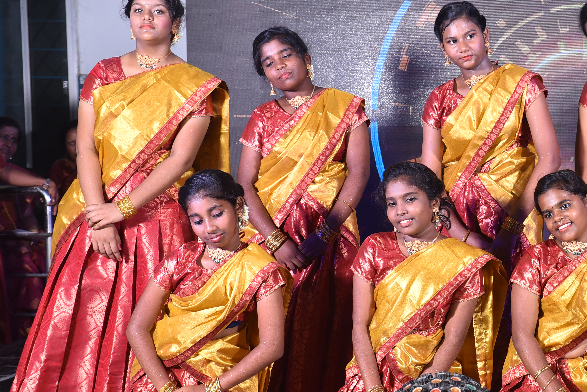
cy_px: 242
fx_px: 1354
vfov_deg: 16.5
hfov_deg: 23.8
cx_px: 533
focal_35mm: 83
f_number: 4.5
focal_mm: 42
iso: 320
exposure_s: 1/125
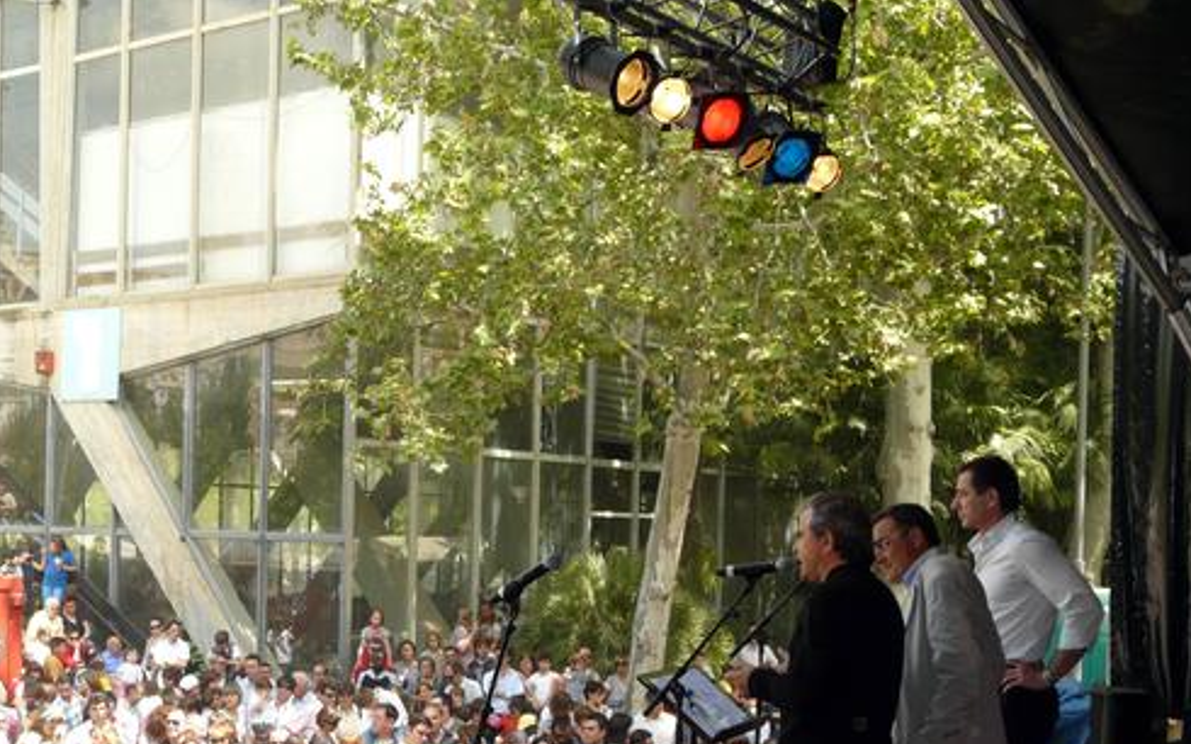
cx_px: 462
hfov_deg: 37.4
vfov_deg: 23.6
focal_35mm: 54
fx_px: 1752
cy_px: 581
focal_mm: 6.4
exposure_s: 1/250
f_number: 2.8
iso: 100
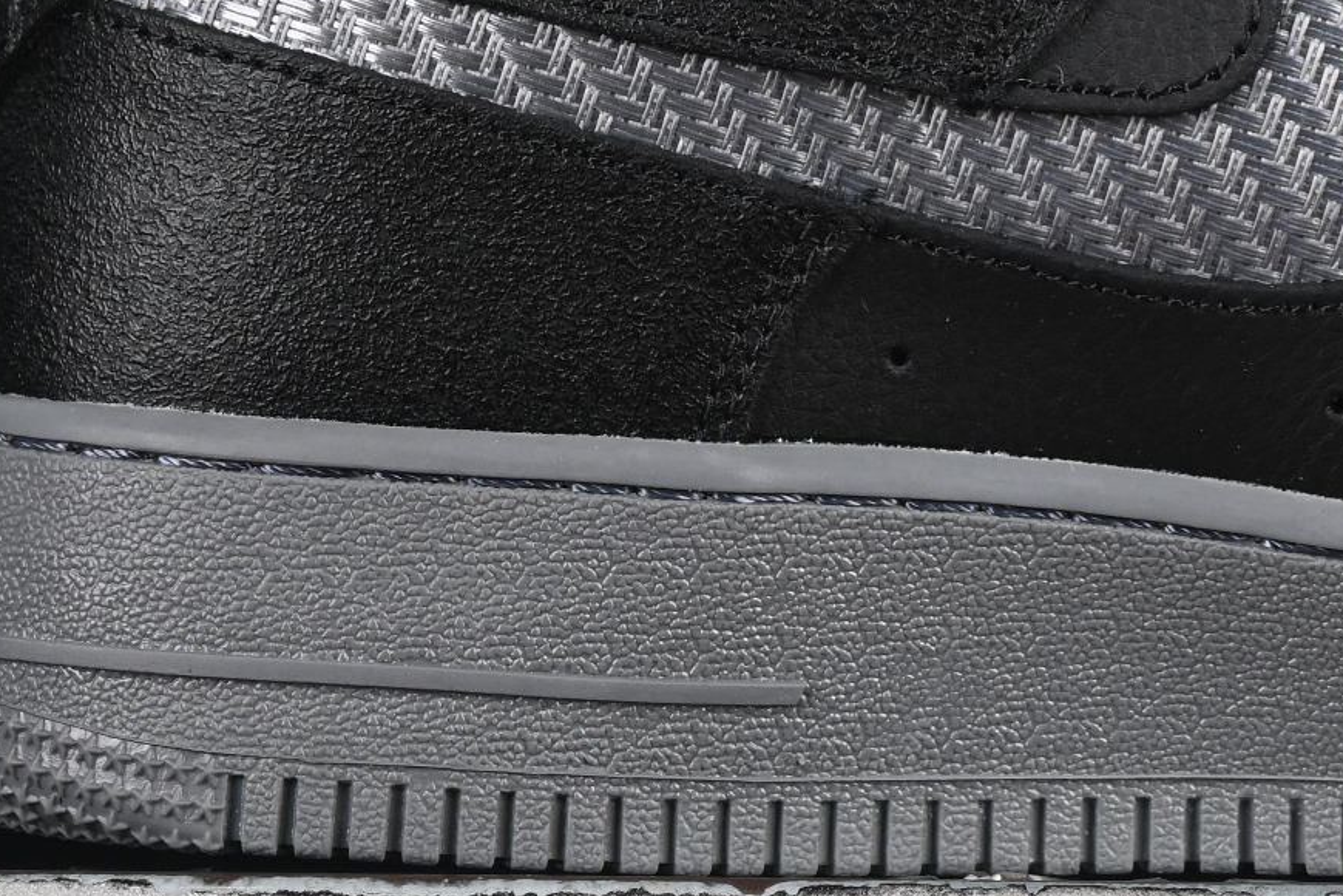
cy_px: -15
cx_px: 1389
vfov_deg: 5.7
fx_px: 8953
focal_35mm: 240
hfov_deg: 8.5
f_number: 6.3
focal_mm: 50
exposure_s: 1/50
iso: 160
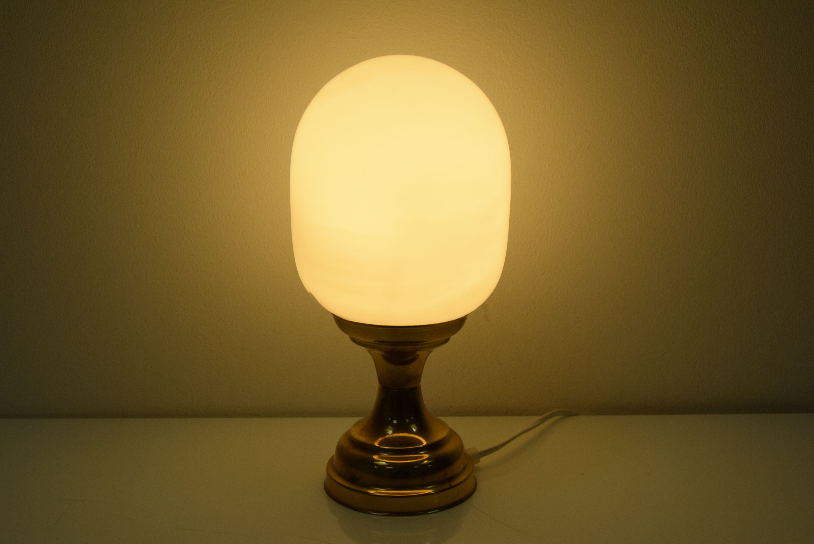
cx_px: 407
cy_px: 272
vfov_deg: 26.5
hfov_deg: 38.9
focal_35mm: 51
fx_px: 1154
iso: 1600
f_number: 10
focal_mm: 34
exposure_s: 1/400
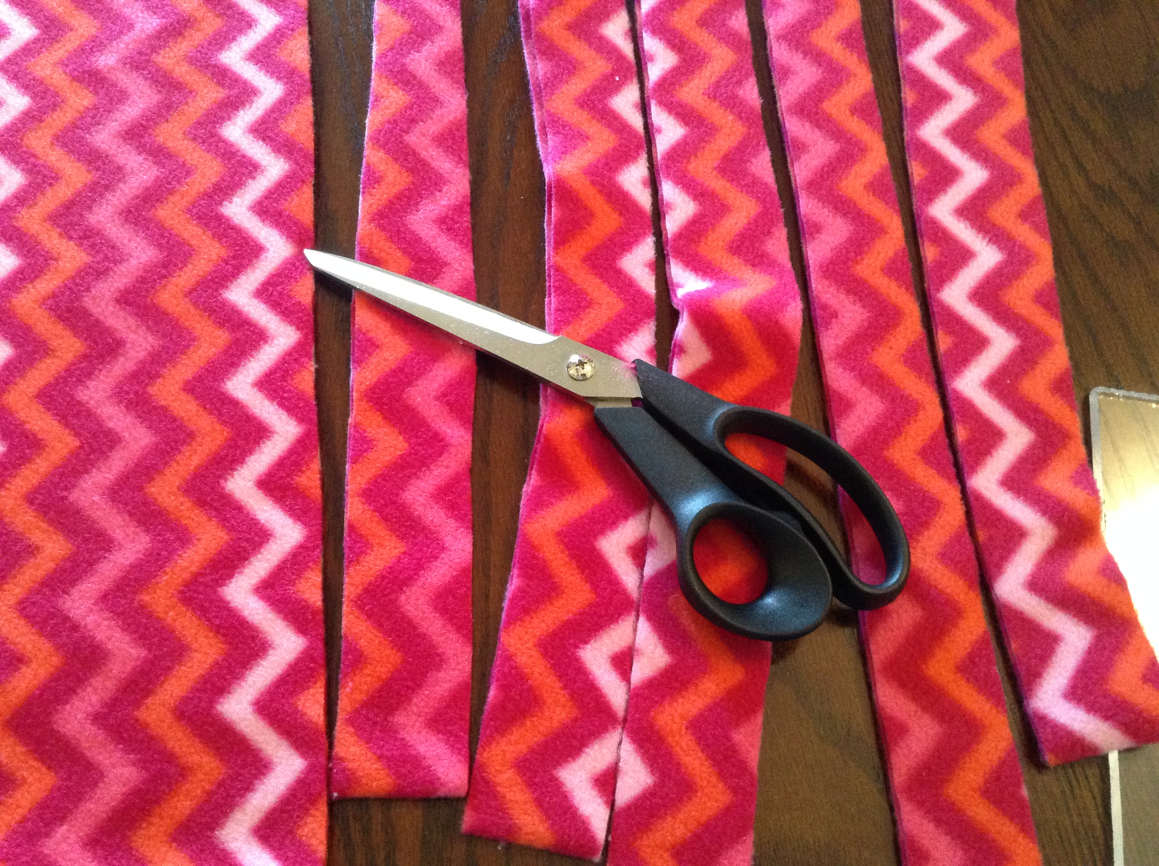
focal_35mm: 33
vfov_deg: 42.8
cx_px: 580
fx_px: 1103
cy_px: 433
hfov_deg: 55.4
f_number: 2.4
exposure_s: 1/17
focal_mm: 3.3
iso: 250
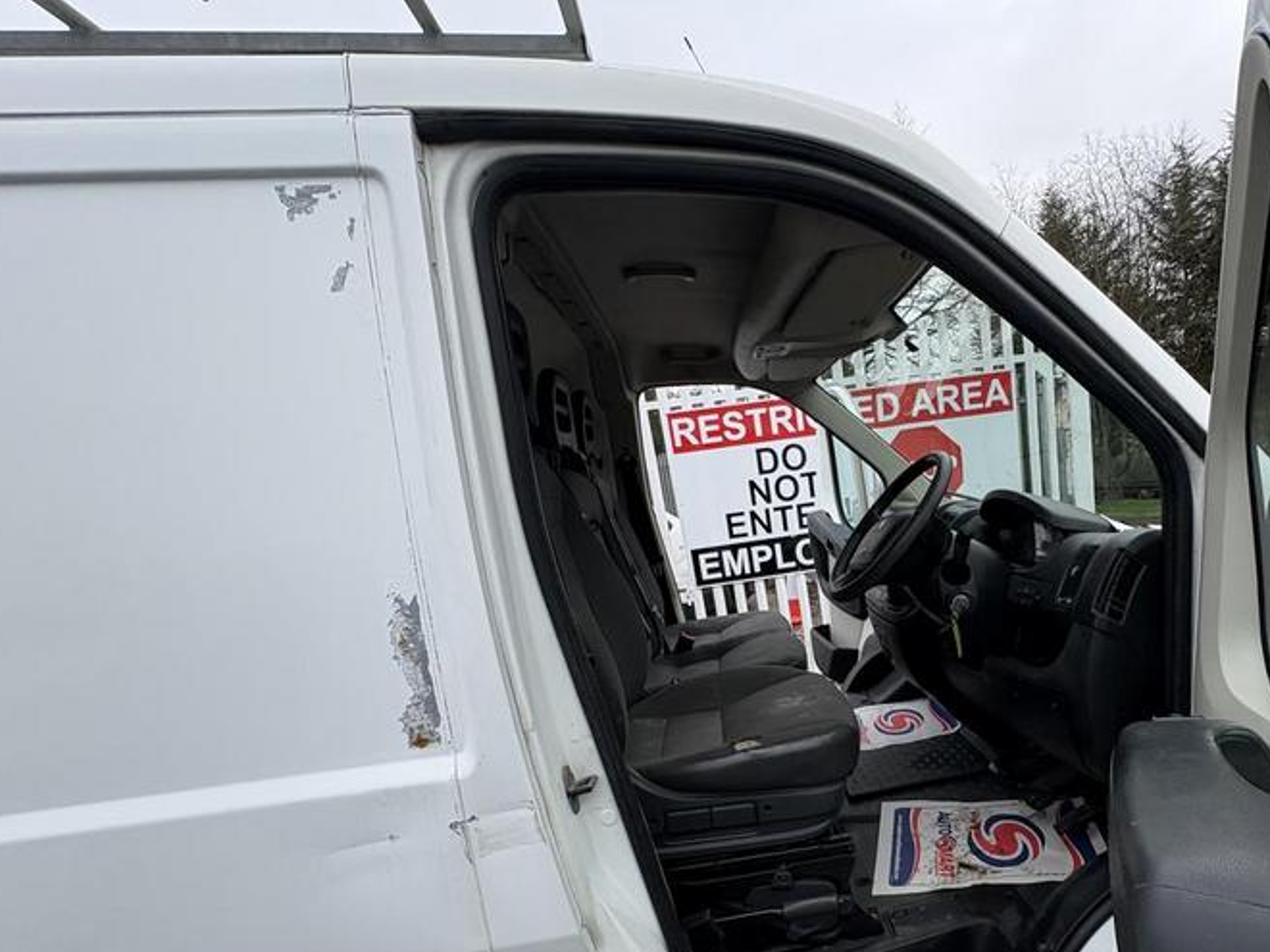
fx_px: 697
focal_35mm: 19
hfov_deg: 82.5
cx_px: 818
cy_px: 612
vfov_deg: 67.3
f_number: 2.2
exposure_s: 1/445
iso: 50
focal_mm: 2.22
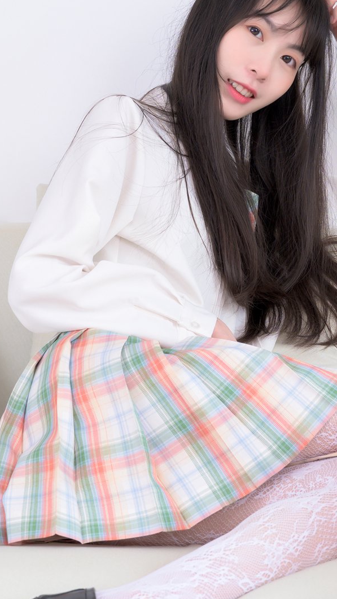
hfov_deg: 11.9
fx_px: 1620
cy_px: 340
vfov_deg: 20.9
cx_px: 225
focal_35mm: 102
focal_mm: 53
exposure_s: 1/160
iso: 320
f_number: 6.3
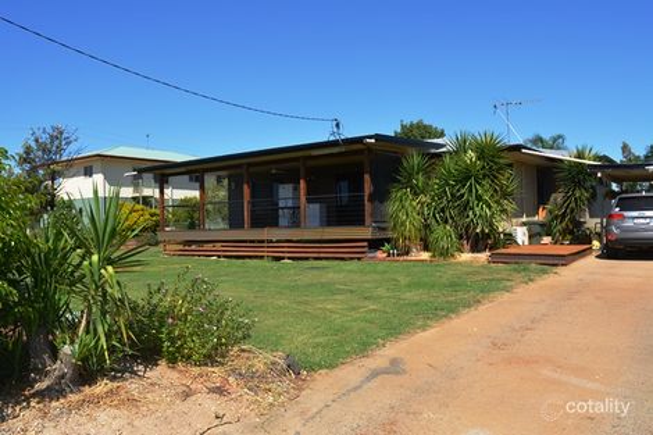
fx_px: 544
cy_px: 218
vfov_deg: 43.6
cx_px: 326
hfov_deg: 61.9
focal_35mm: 30
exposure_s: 1/200
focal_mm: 20
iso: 100
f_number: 11
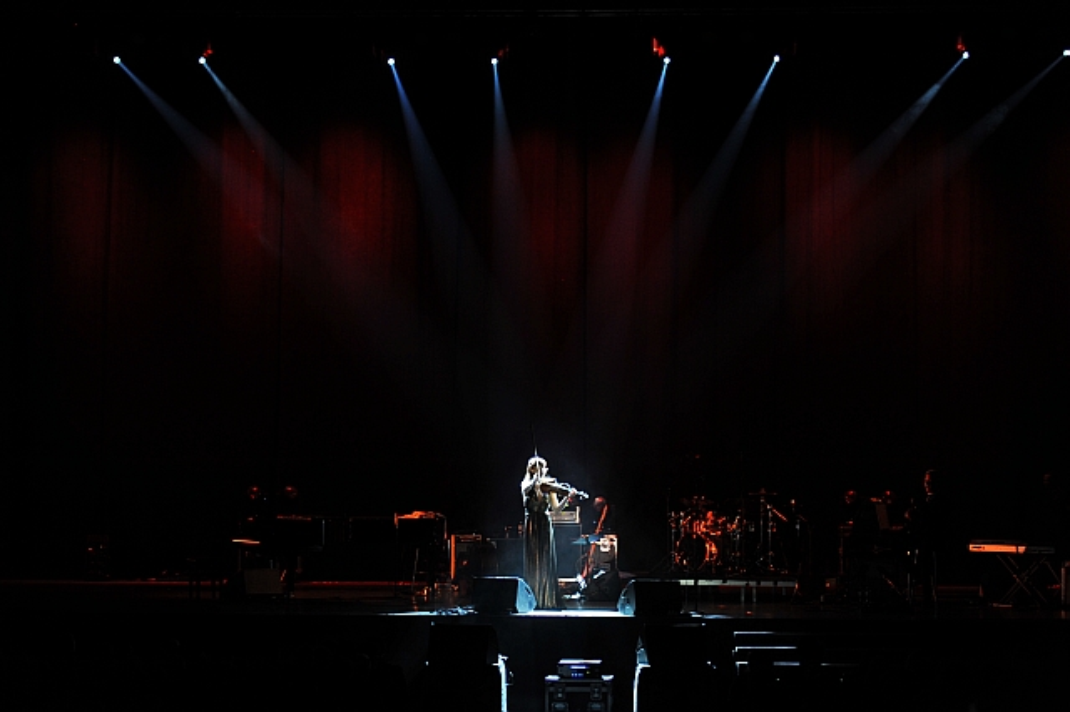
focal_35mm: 102
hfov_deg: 20.0
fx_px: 3030
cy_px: 356
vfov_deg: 13.4
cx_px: 535
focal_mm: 102
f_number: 3.2
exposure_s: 1/60
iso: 1250
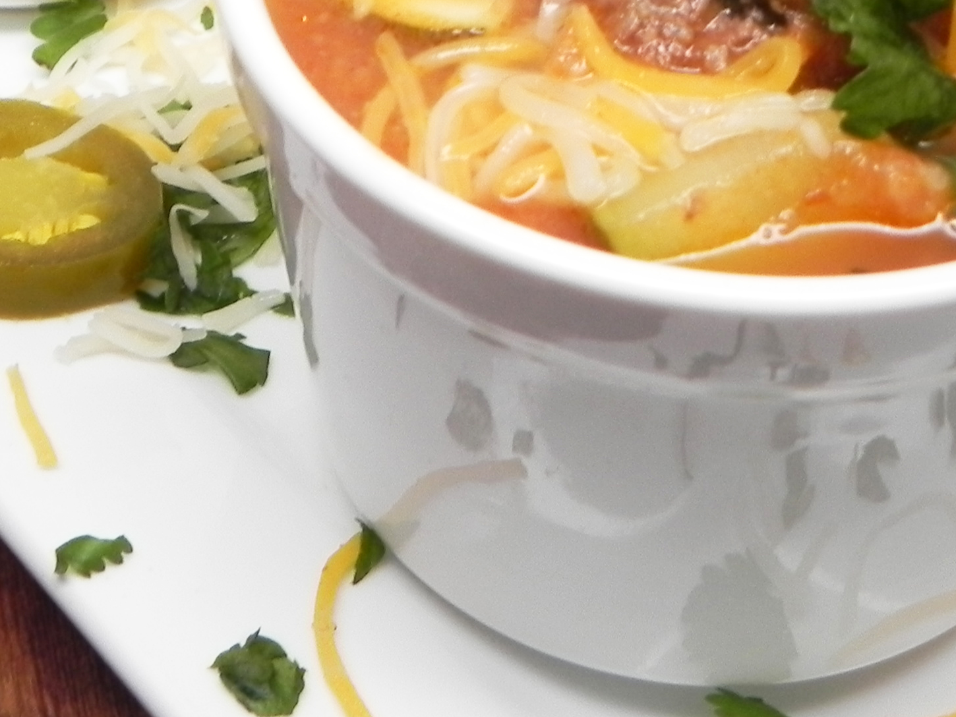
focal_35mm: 83
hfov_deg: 23.5
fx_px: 2293
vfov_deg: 17.3
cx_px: 390
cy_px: -20
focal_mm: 5.9
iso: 160
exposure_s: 1/48.6
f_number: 2.8
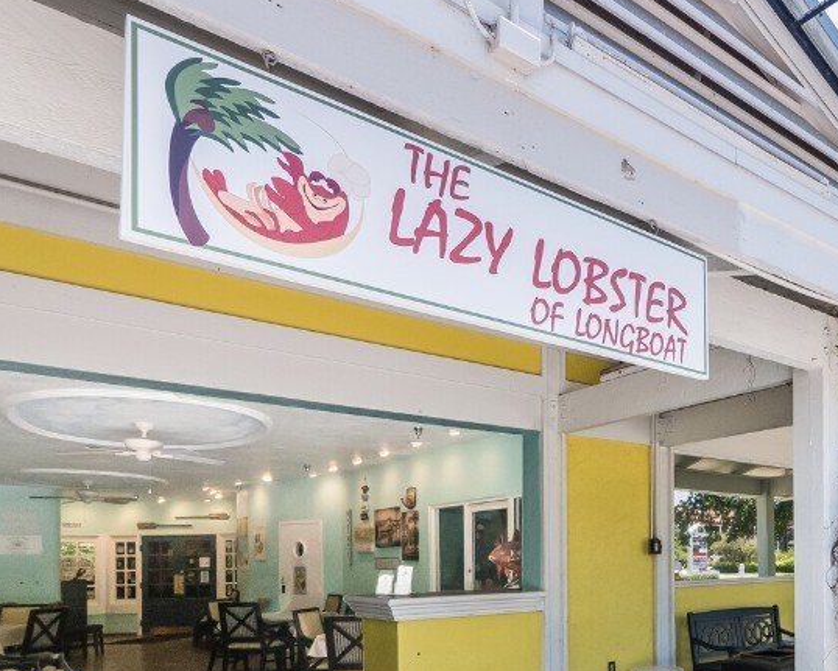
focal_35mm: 26
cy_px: 465
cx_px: 670
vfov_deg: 53.5
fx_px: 645
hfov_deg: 60.7
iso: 400
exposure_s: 1/200
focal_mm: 7
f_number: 8
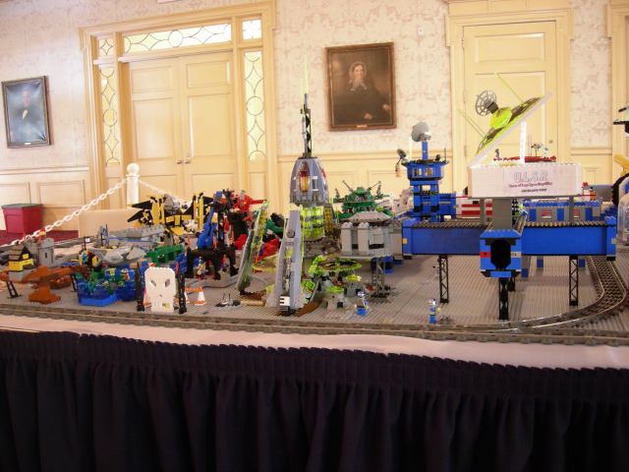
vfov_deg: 39.7
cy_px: 236
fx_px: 654
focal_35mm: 36
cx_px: 314
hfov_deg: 51.4
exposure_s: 1/1.4
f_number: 2.7
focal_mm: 7.5
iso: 200
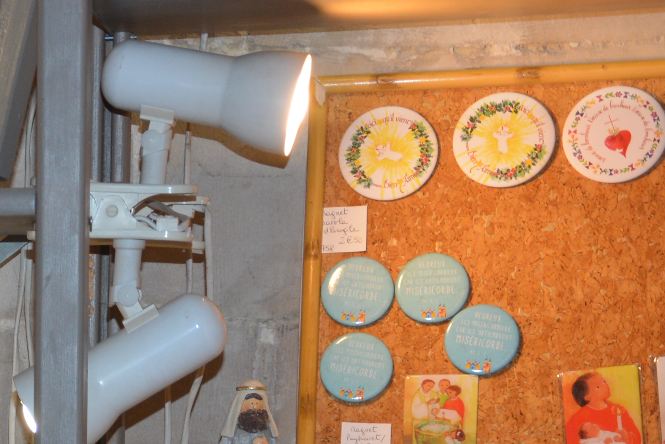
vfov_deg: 9.2
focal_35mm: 144
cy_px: 748
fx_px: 2660
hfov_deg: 13.5
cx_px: -299
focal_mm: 28
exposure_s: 1/60
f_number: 4
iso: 400
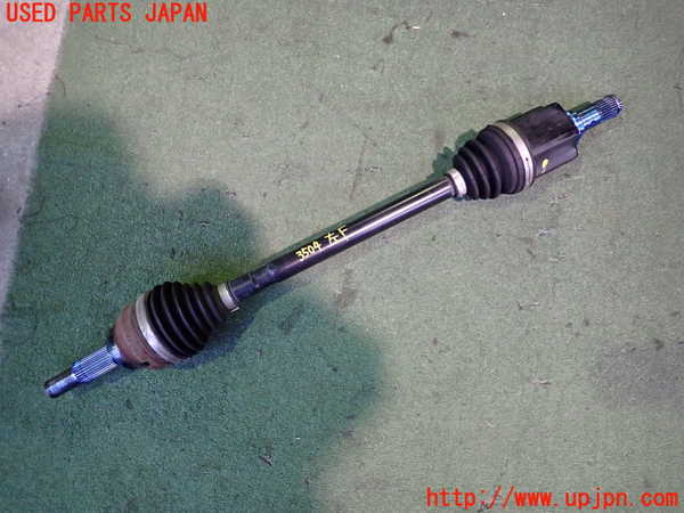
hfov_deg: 69.4
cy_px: 256
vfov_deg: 54.9
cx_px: 342
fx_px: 494
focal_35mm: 25
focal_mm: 4.5
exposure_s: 1/30
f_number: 2
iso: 500
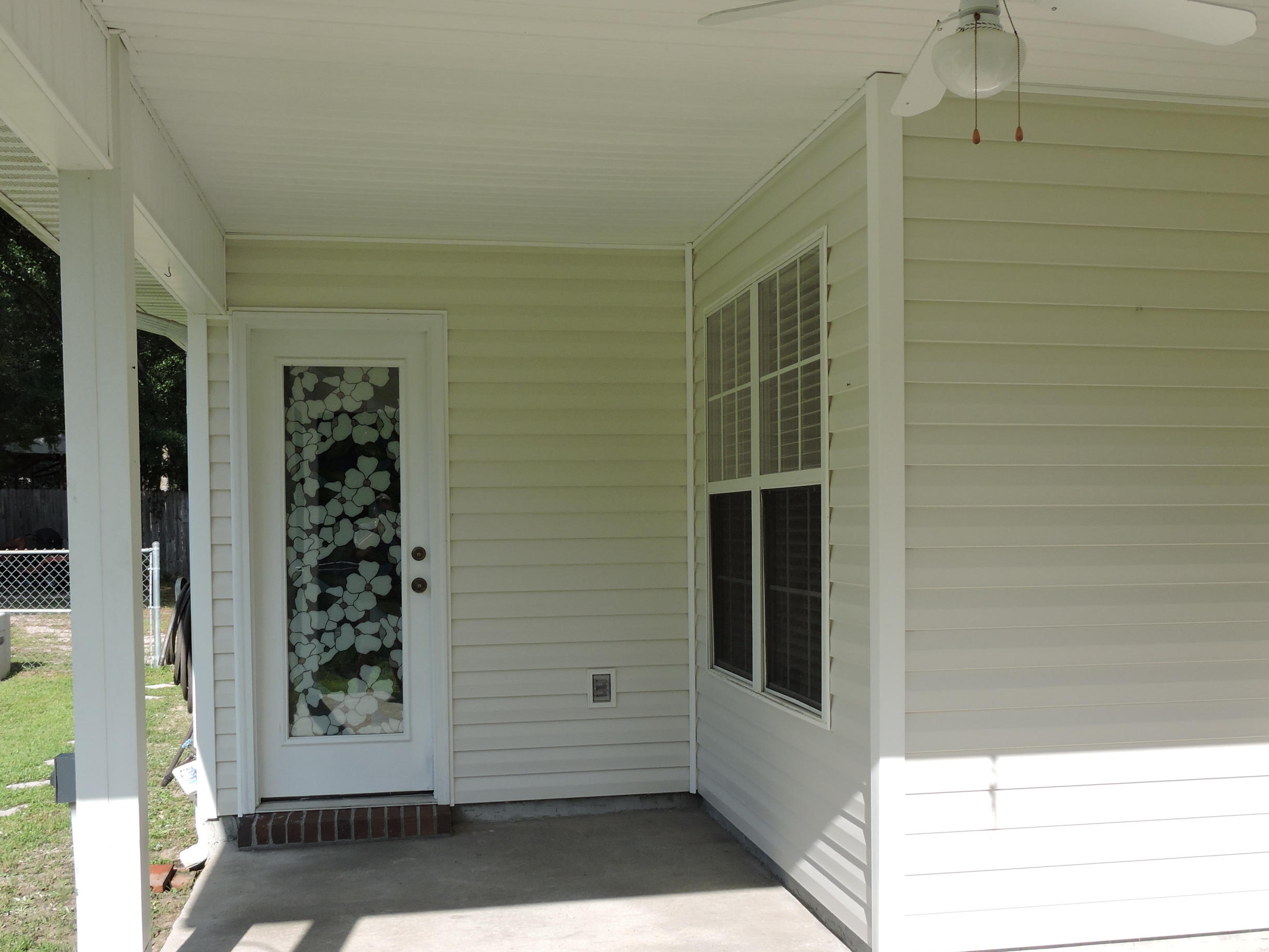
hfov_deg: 50.1
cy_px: 549
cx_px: 668
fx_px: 1356
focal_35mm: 37
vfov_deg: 38.6
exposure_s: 1/640
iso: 100
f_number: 3.5
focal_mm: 5.4
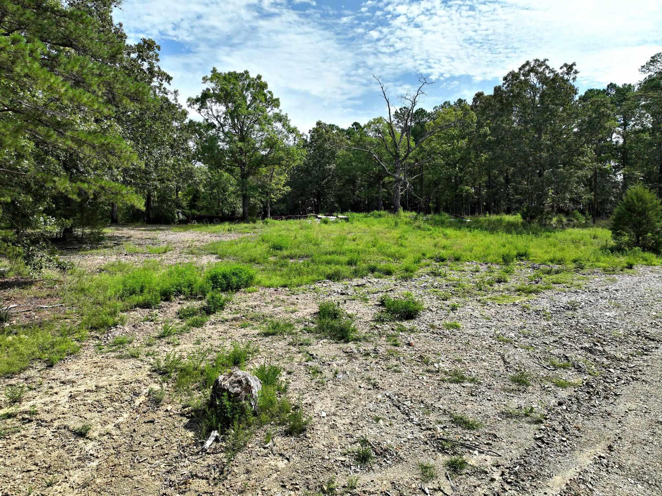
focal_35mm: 24
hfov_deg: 71.6
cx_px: 331
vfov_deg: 56.8
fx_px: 459
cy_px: 248
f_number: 2.8
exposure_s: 1/200
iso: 140
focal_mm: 12.29
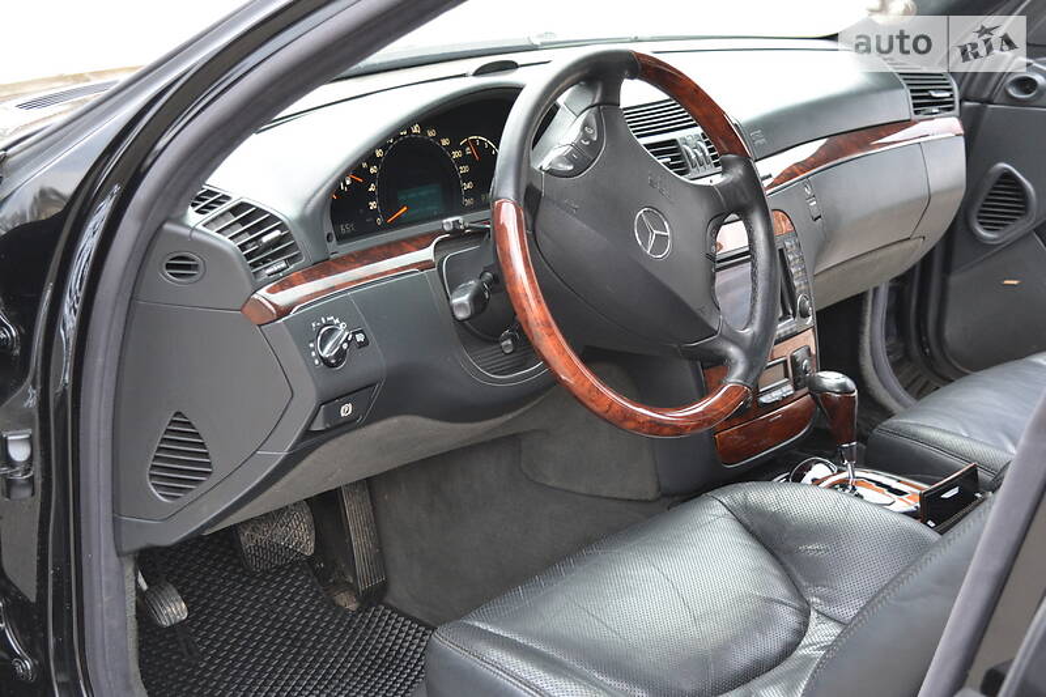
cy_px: 348
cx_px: 523
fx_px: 1656
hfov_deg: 35.1
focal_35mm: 57
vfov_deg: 23.8
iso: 800
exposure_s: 1/60
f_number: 4.8
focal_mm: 38
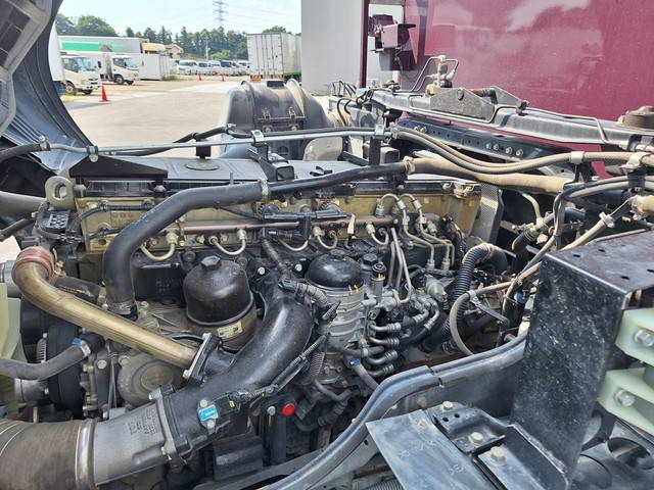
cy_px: 245
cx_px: 327
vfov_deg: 58.9
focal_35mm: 23
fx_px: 435
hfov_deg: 73.9
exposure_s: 1/500
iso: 40
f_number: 1.8
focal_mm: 5.54
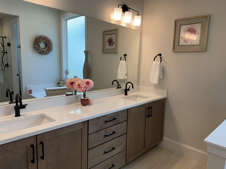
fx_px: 163
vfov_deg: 54.9
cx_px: 116
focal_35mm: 25
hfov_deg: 69.4
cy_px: 84
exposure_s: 1/179
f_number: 1.78
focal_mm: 6.76
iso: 64
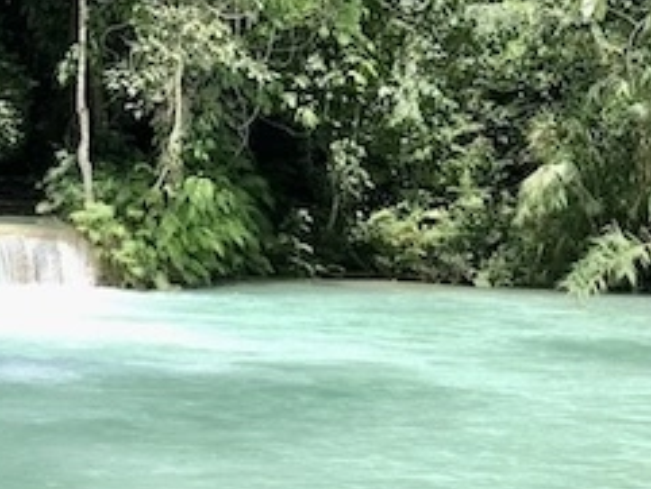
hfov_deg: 20.8
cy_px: 216
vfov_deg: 15.9
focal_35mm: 93
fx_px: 1750
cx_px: 111
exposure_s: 1/813
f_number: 1.8
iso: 20
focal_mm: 4
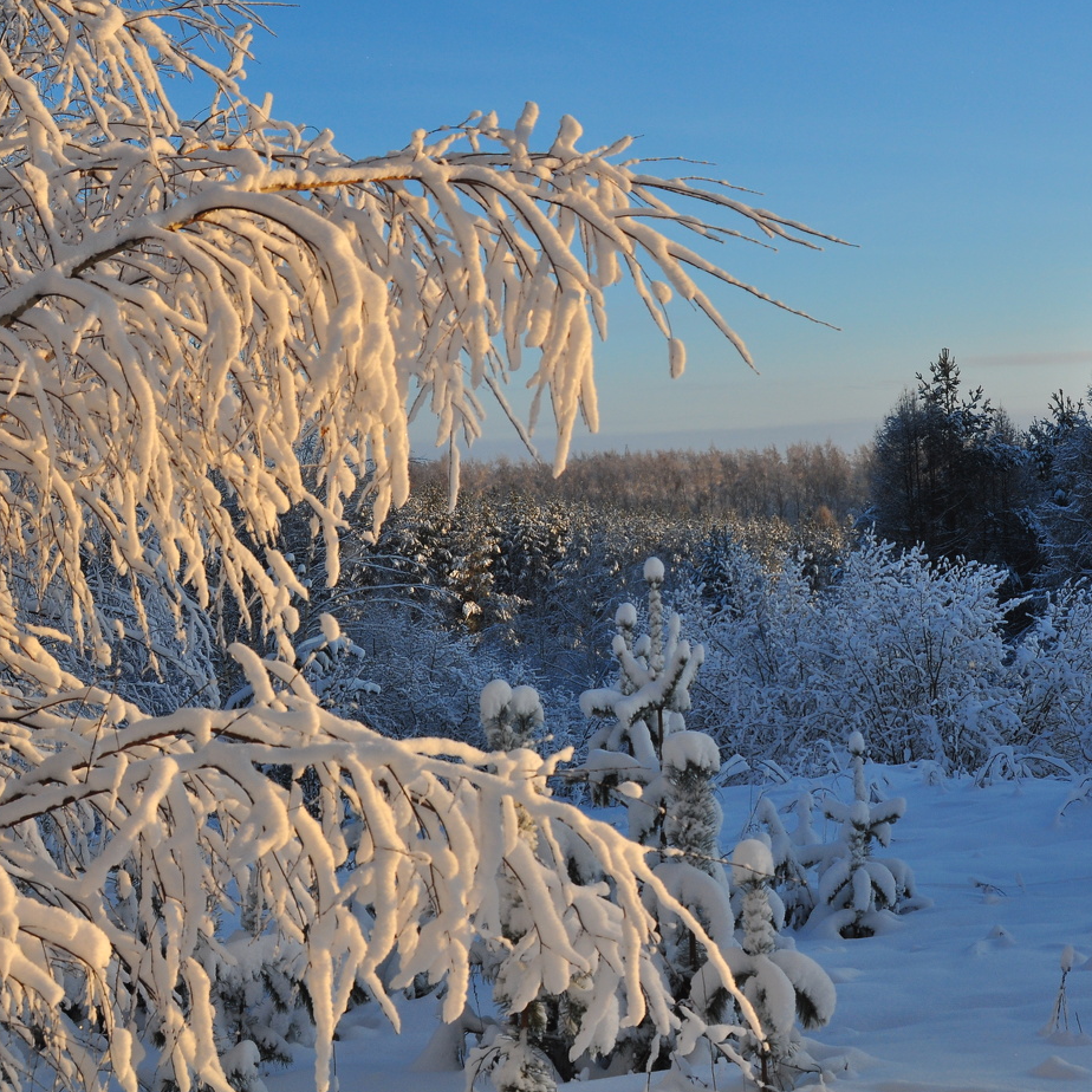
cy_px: 544
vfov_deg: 8.6
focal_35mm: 203
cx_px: 737
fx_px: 7232
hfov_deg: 8.6
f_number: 9
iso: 200
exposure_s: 1/320
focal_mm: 105
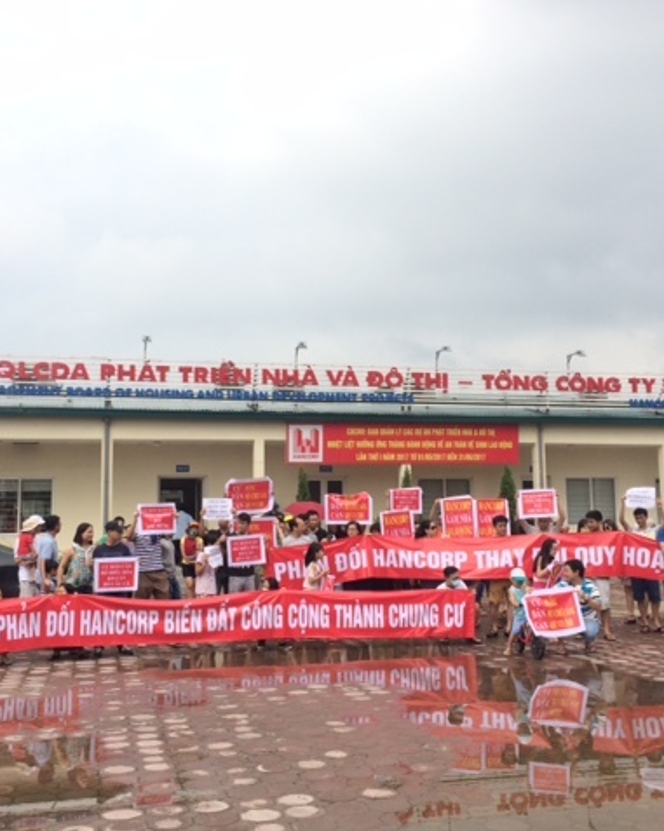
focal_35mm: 38
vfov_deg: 48.0
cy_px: 416
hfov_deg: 39.1
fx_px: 934
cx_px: 321
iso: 32
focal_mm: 4.15
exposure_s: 1/1580
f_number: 2.2
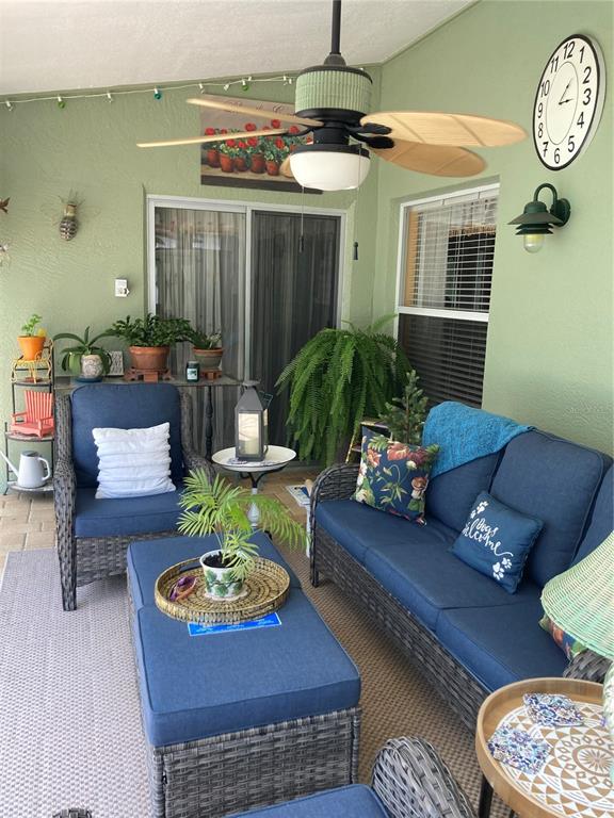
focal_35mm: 28
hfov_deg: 49.7
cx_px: 307
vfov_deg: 63.4
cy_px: 409
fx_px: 662
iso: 40
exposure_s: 1/121
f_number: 1.8
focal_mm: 3.99
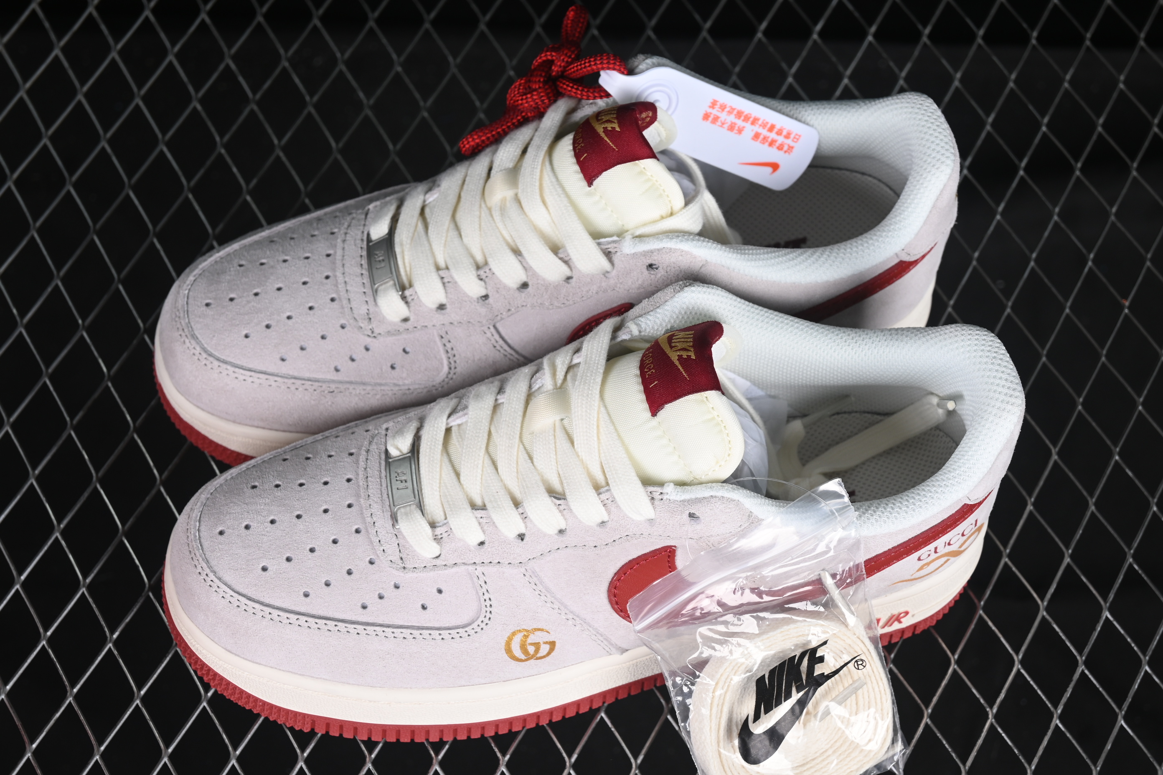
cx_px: 582
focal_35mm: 75
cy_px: 388
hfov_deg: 27.0
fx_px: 2423
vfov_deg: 18.2
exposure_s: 1/80
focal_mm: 50
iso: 160
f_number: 7.1
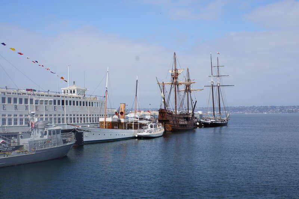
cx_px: 150
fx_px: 373
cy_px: 100
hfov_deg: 43.6
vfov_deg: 29.8
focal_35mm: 45
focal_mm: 30
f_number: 11
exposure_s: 1/250
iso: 100
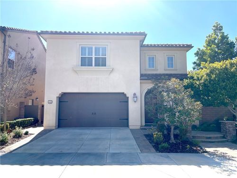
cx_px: 118
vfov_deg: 54.9
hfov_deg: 69.4
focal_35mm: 25
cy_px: 89
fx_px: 171
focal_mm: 5.1
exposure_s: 1/2545
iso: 32
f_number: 1.6
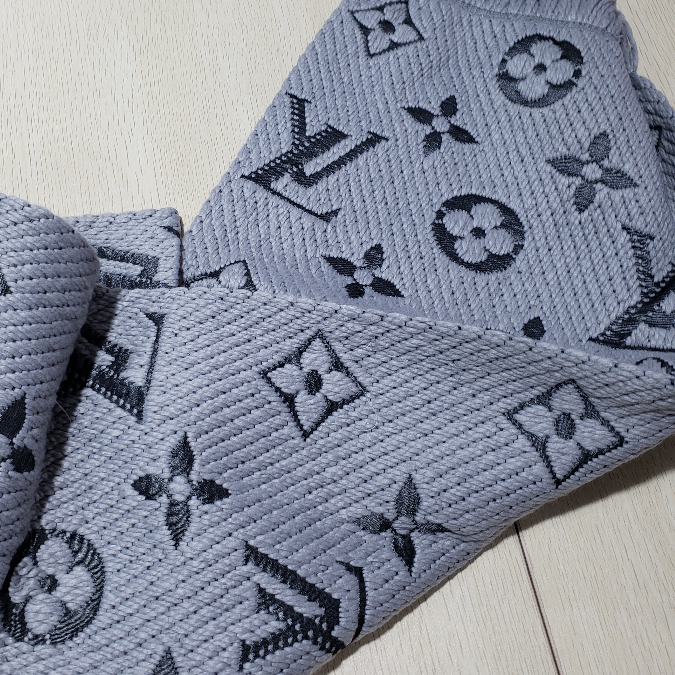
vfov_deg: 44.8
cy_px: 292
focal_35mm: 37
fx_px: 816
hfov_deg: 44.8
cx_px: 280
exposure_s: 1/50
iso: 64
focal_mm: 4.3
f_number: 2.4
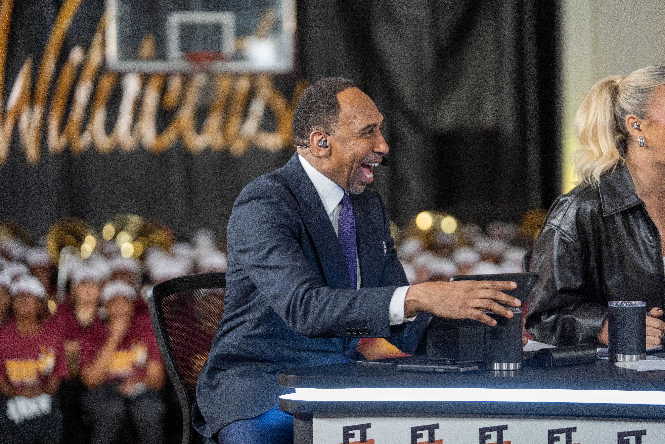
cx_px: 332
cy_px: 222
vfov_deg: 10.9
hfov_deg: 16.3
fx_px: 2327
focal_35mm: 126
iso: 3200
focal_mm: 126
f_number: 2.8
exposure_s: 1/320
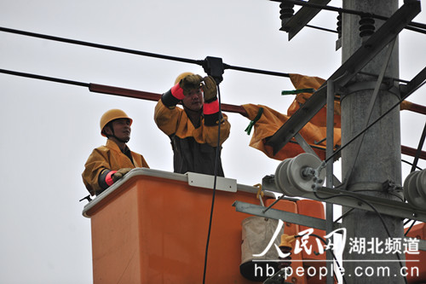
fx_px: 2366
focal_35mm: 200
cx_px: 213
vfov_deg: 6.9
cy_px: 142
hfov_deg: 10.3
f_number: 2.8
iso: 200
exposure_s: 1/4000
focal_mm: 200
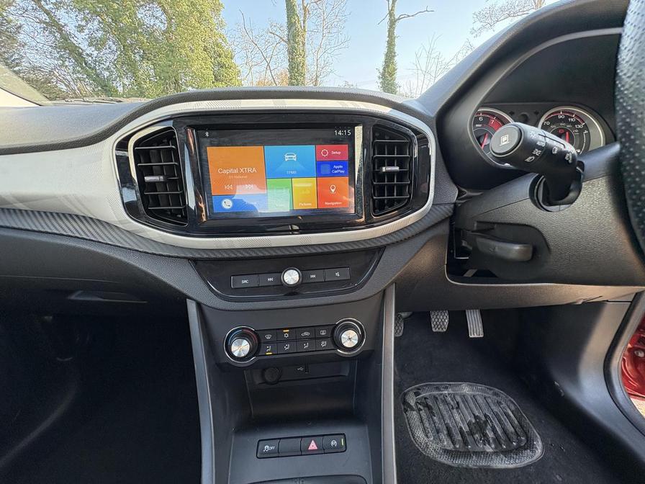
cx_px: 322
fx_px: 261
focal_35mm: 14
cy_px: 242
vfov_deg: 85.7
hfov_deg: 102.1
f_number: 2.2
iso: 125
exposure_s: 1/99
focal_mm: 2.22
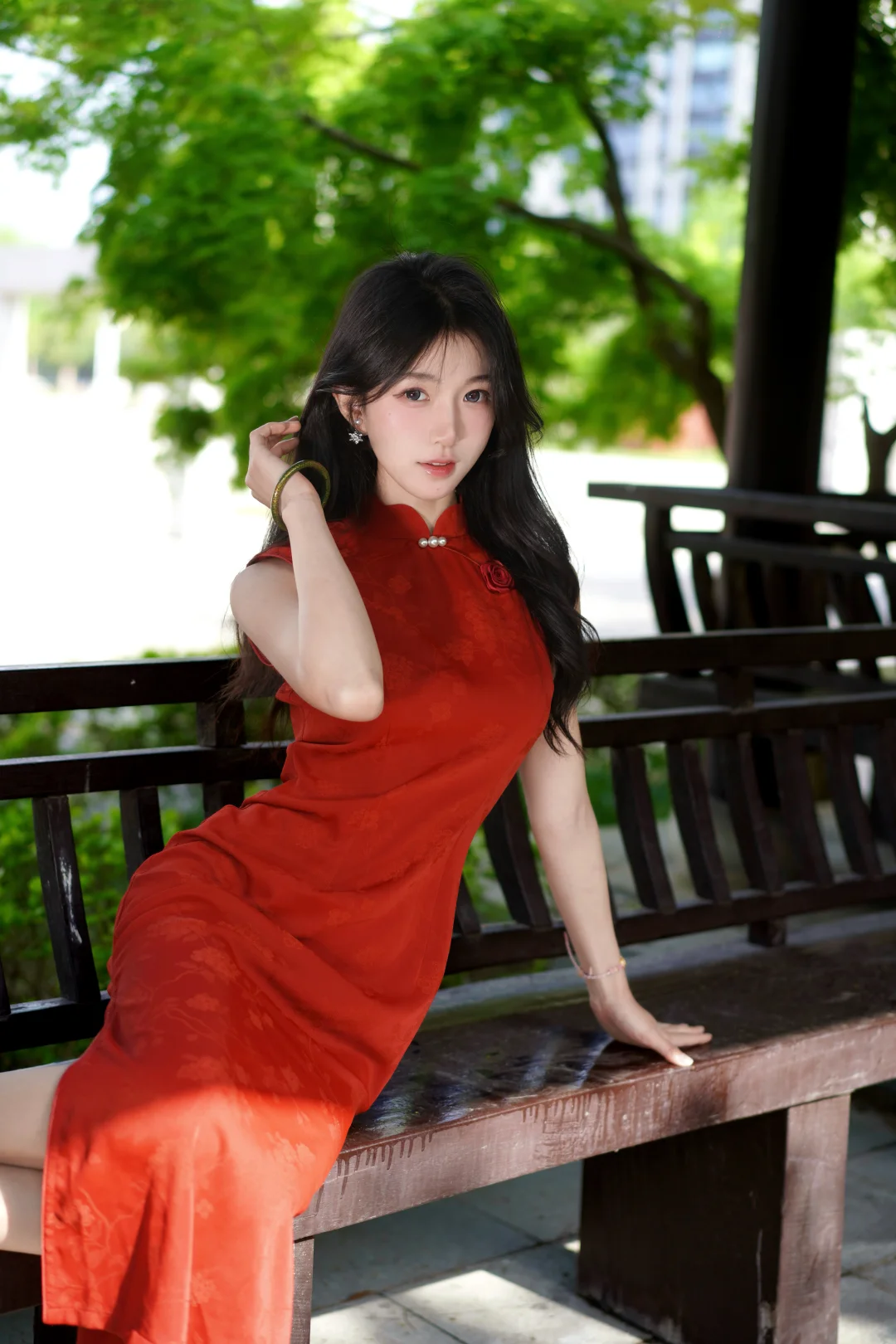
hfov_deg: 24.6
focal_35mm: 55
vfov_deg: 36.2
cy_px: 672
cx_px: 448
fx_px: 2053
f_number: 2.5
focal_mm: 55
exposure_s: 1/400
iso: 100
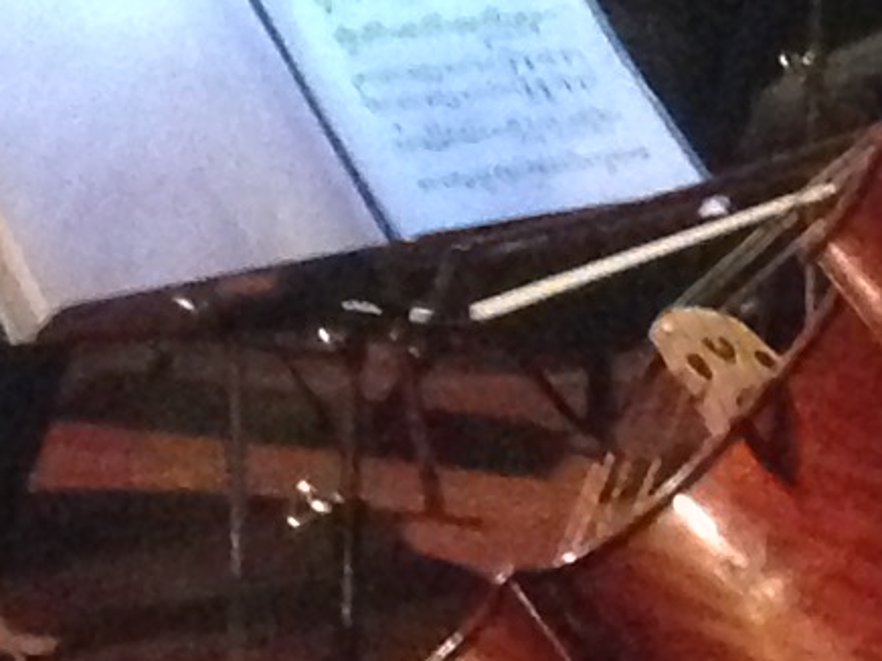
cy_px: -346
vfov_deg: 5.9
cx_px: -83
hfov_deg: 8.0
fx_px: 6293
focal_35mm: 247
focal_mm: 4.12
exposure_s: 1/15
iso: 800
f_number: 2.4
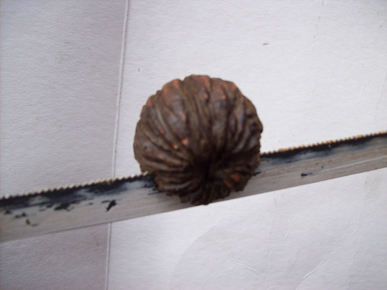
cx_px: 194
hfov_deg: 51.4
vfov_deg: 39.6
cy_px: 145
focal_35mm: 36
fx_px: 402
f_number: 2.7
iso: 80
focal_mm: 6
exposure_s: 1/64.9
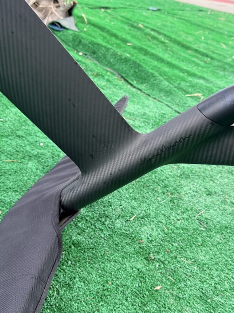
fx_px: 352
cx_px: 152
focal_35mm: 39
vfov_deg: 47.8
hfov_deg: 36.5
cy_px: 138
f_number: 1.78
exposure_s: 1/336
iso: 100
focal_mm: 6.76
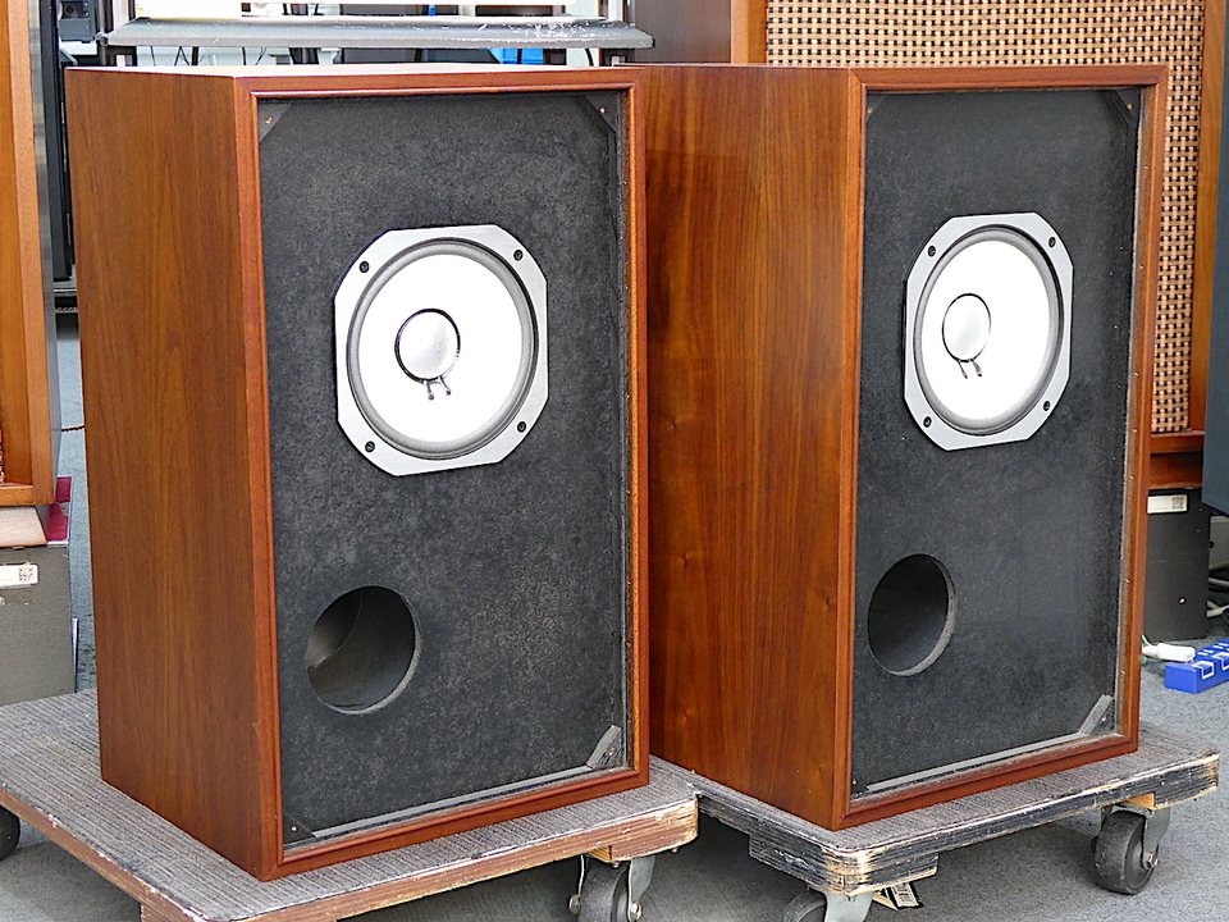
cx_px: 614
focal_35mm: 61
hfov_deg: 31.7
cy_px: 461
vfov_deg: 24.0
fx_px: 2166
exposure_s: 1/3.2
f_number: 4.3
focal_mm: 10.9
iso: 200
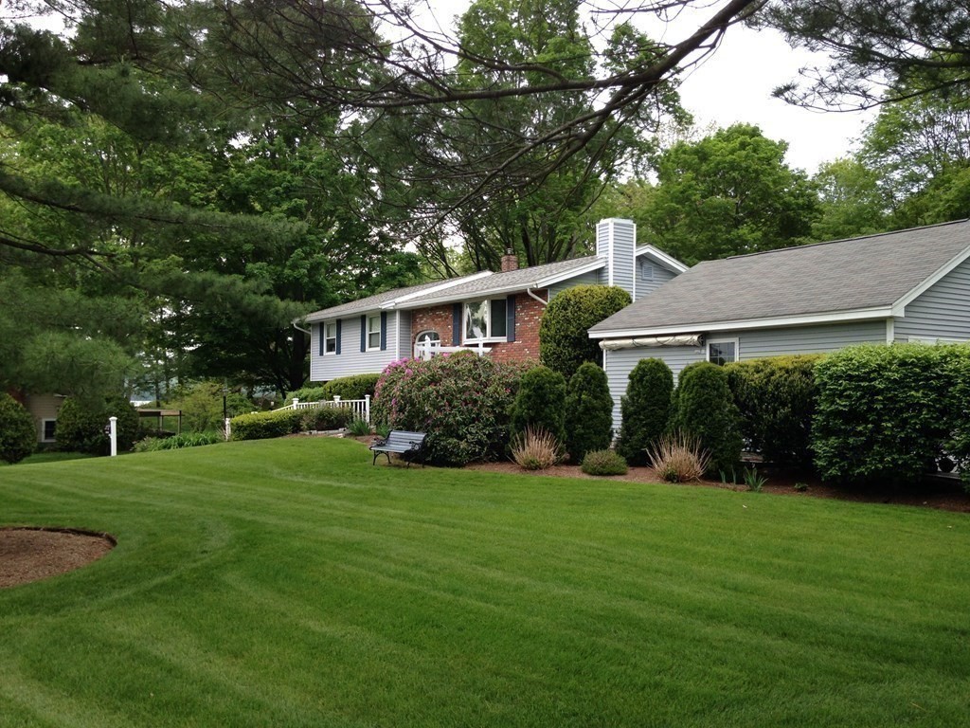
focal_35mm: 33
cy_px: 364
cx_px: 485
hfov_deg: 55.4
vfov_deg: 42.9
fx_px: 925
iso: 50
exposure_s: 1/218
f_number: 2.4
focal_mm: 4.12
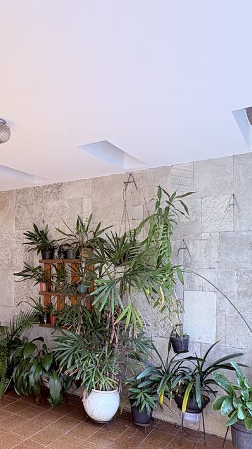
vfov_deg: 62.2
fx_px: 368
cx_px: 47
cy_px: 265
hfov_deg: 36.4
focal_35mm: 31
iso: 50
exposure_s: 1/99
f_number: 2.2
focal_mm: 2.22
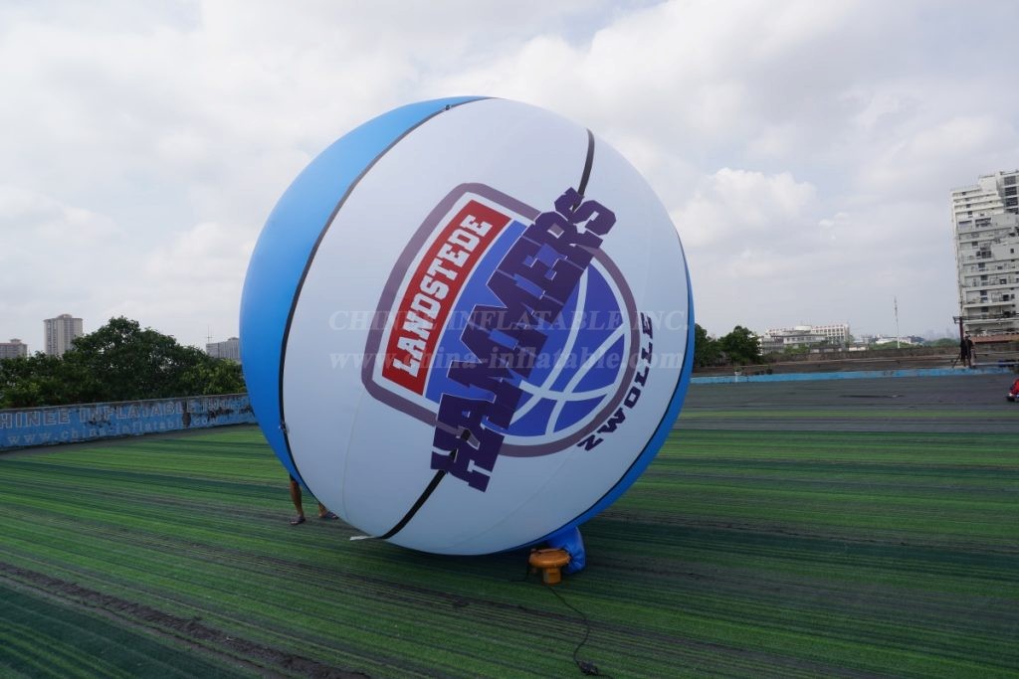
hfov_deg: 73.7
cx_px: 510
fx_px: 679
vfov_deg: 53.1
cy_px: 340
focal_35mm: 24
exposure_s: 1/320
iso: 100
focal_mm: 16
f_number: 8
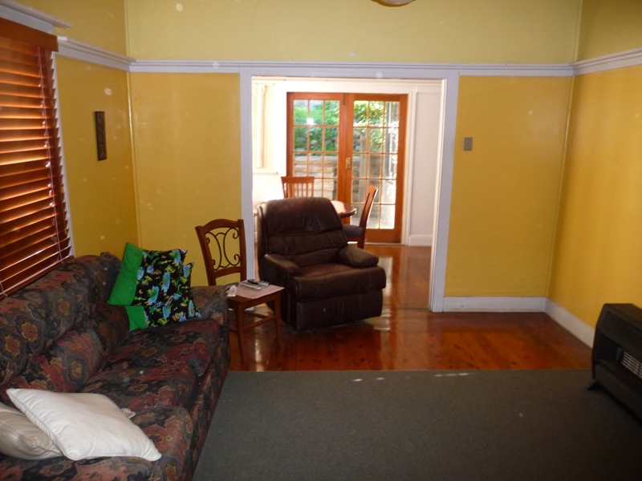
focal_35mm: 28
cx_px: 321
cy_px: 240
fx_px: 519
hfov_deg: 63.4
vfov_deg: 49.7
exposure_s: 1/30
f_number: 3.3
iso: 320
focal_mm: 4.7
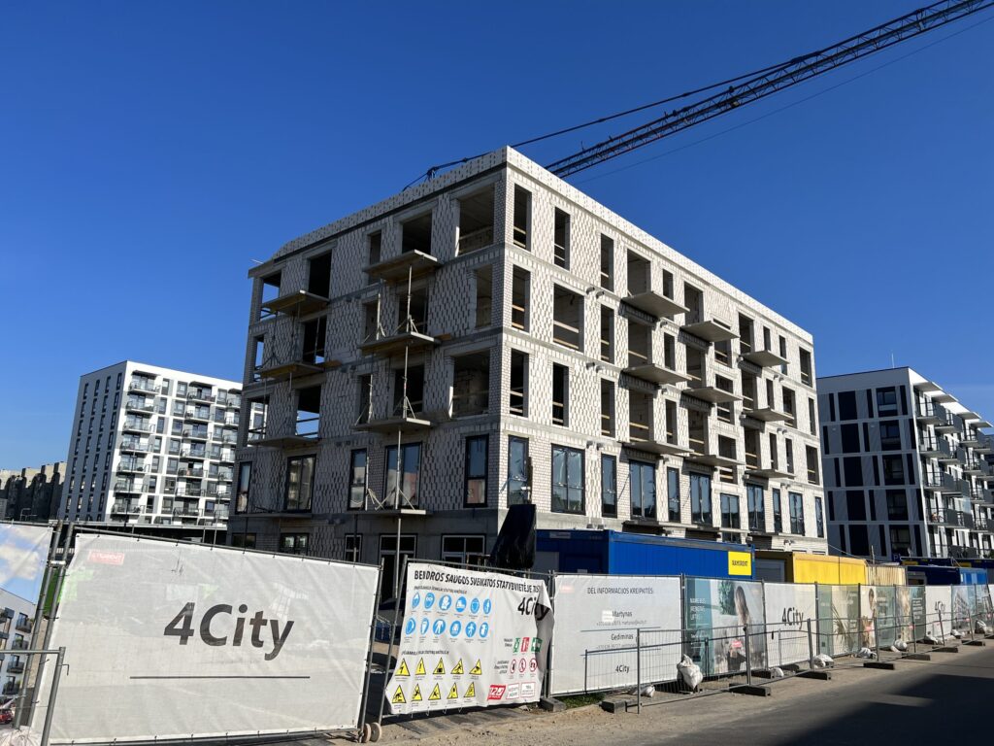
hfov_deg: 67.3
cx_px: 497
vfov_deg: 53.1
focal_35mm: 26
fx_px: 747
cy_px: 373
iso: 50
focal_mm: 5.7
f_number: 1.5
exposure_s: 1/6579
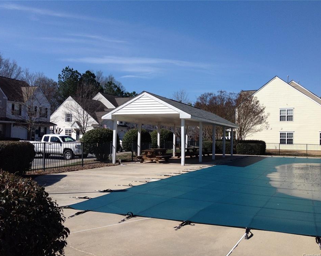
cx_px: 167
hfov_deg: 49.1
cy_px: 129
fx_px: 351
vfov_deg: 40.1
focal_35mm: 37
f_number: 2.4
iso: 50
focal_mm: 4.28
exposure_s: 1/2326
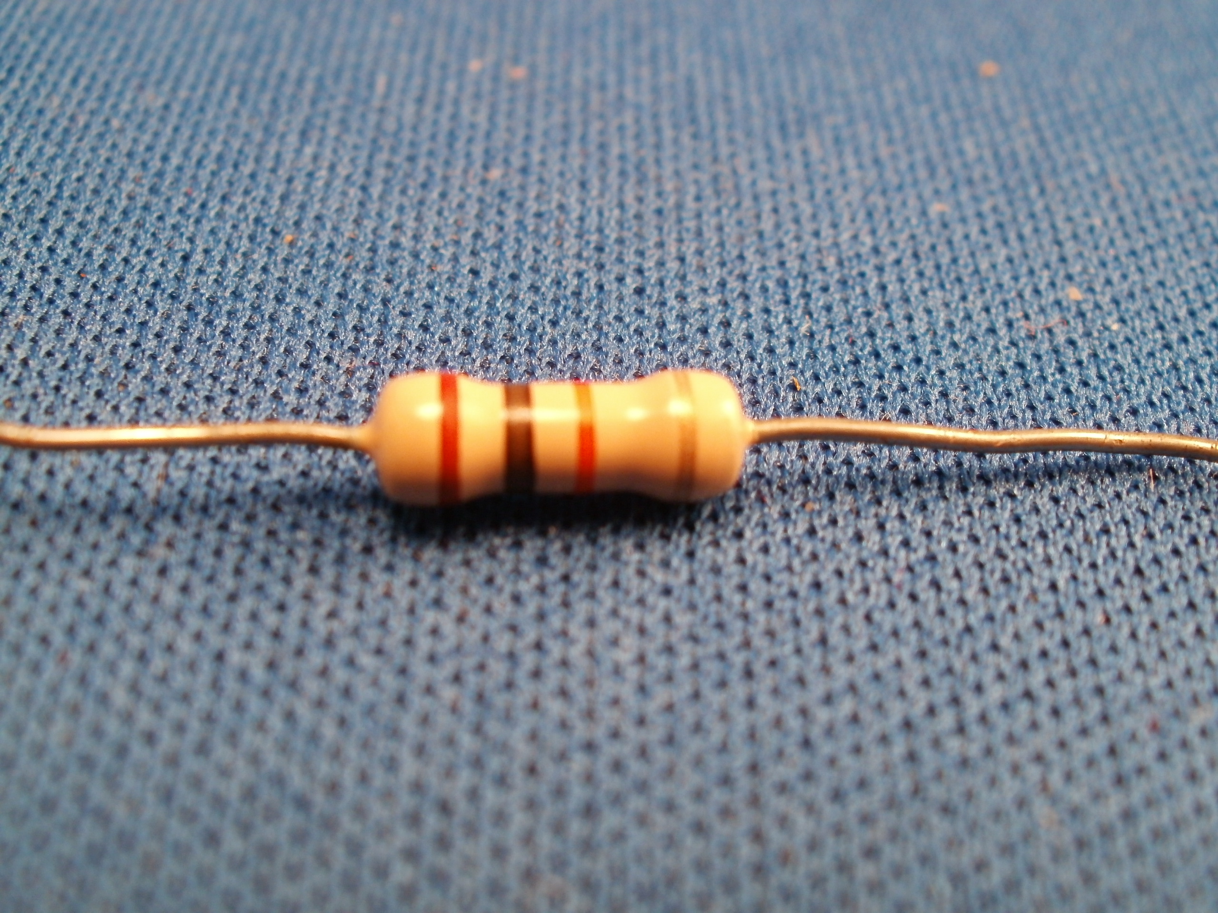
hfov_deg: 42.9
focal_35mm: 44
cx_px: 609
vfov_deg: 32.9
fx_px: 1548
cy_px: 456
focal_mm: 7.7
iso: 125
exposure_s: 1/25
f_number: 4
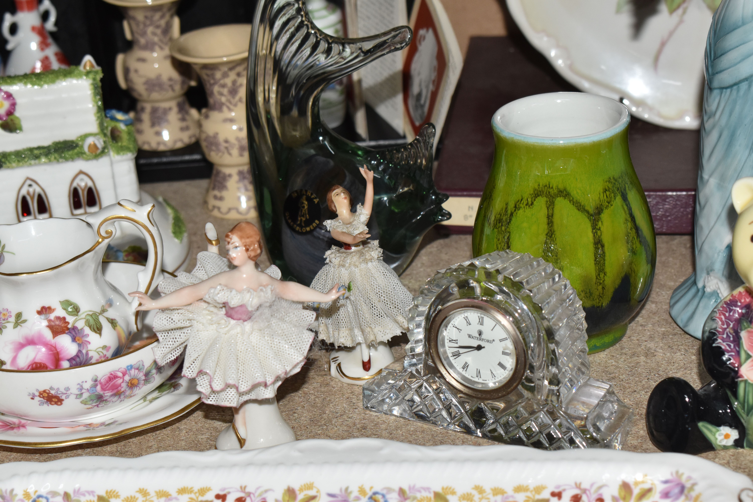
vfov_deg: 16.6
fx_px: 1725
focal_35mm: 82
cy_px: 251
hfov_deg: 24.6
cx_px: 376
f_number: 8
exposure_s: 1/60
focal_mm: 55
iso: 800
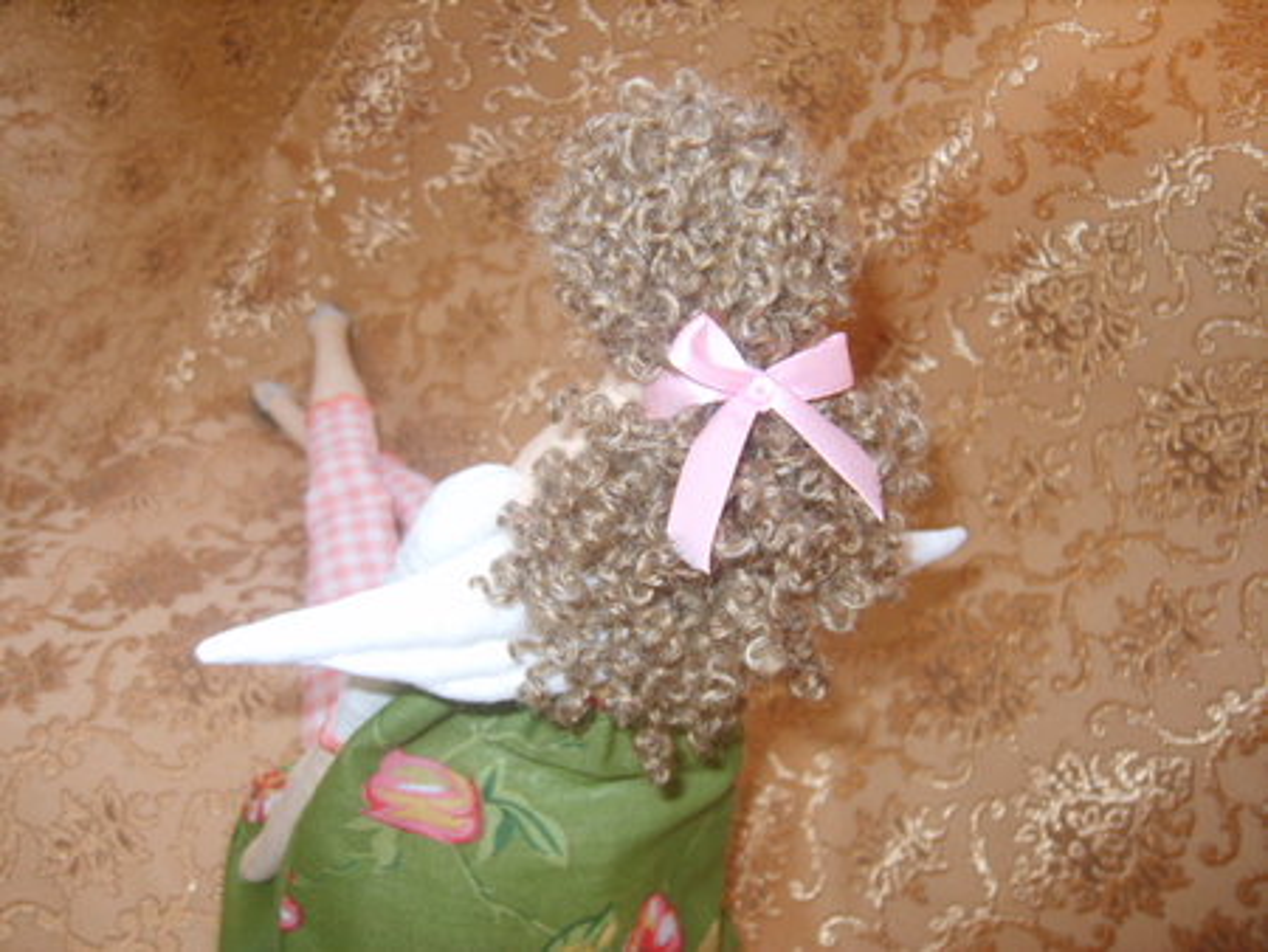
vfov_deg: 40.7
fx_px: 1283
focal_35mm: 35
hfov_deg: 52.6
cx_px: 634
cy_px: 476
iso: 100
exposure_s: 1/30
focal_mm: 7.4
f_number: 2.8
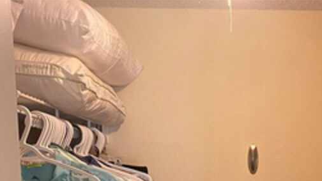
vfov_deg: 15.0
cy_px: 306
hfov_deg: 28.5
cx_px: 275
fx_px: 614
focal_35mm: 72
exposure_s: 1/60
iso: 80
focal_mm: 4.25
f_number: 1.8
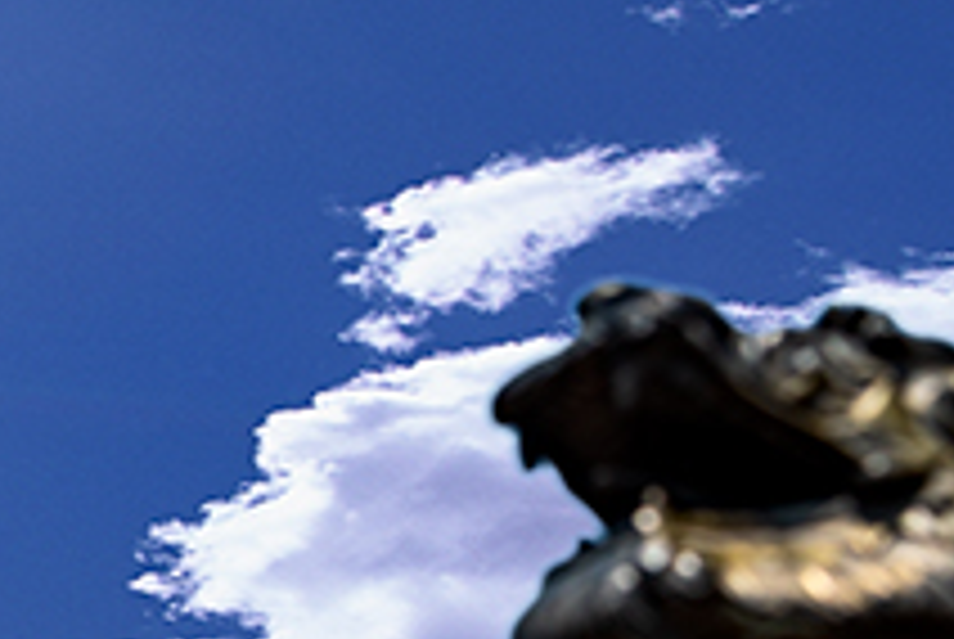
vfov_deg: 12.0
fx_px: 2999
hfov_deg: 17.9
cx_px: 140
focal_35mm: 113
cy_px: 639
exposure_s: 1/640
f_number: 6.3
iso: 100
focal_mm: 40
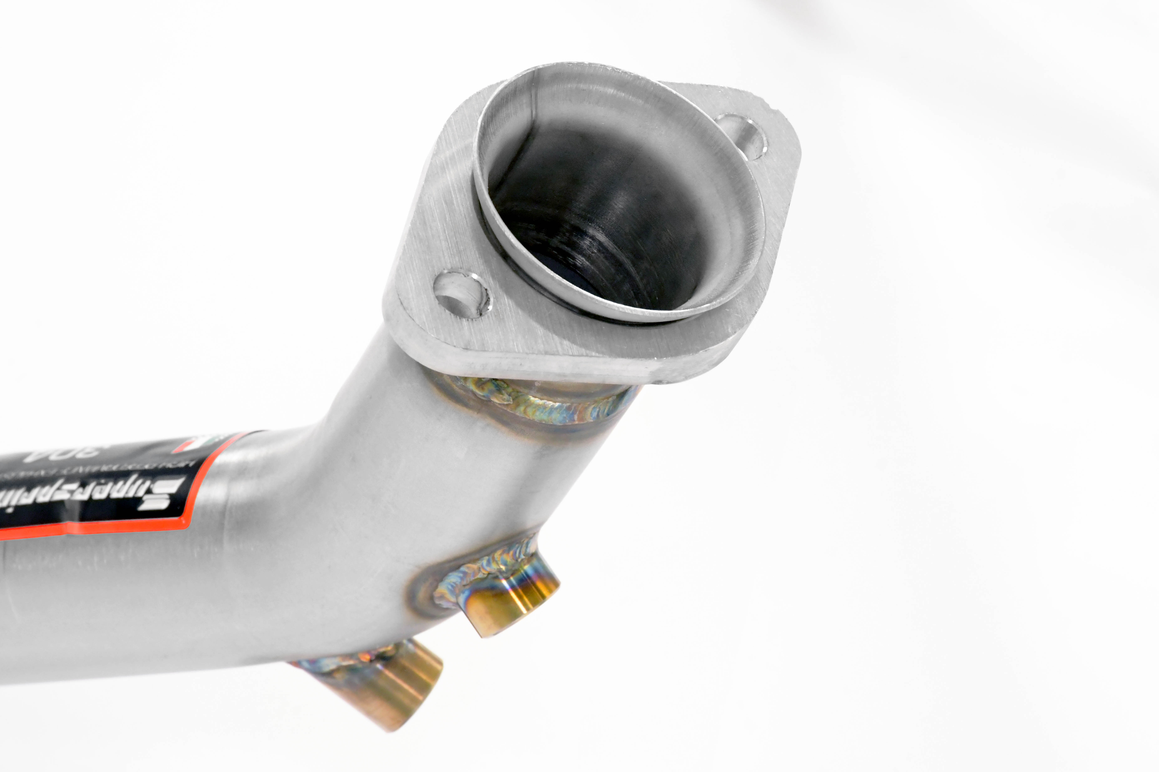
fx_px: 5408
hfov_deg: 12.2
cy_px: 386
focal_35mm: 168
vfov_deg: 8.2
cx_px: 580
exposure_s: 1/80
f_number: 13
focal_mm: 112
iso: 2500
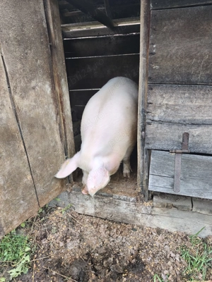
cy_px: 141
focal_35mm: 23
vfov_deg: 73.9
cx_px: 106
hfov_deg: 58.9
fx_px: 188
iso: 200
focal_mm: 6.18
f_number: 1.65
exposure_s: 1/50
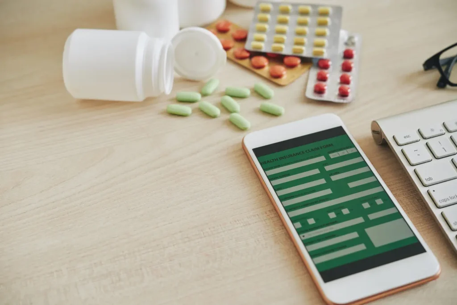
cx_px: 228
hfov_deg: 33.4
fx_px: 762
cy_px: 152
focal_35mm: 60
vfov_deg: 22.6
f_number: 4.8
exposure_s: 1/350
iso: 560
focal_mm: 60
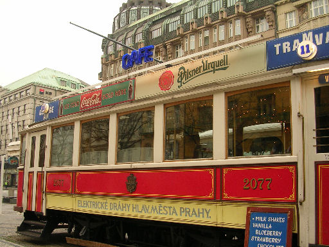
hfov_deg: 49.0
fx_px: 361
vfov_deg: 37.7
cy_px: 124
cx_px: 164
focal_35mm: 38
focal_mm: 5.8
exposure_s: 1/91.4
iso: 50
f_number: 2.8
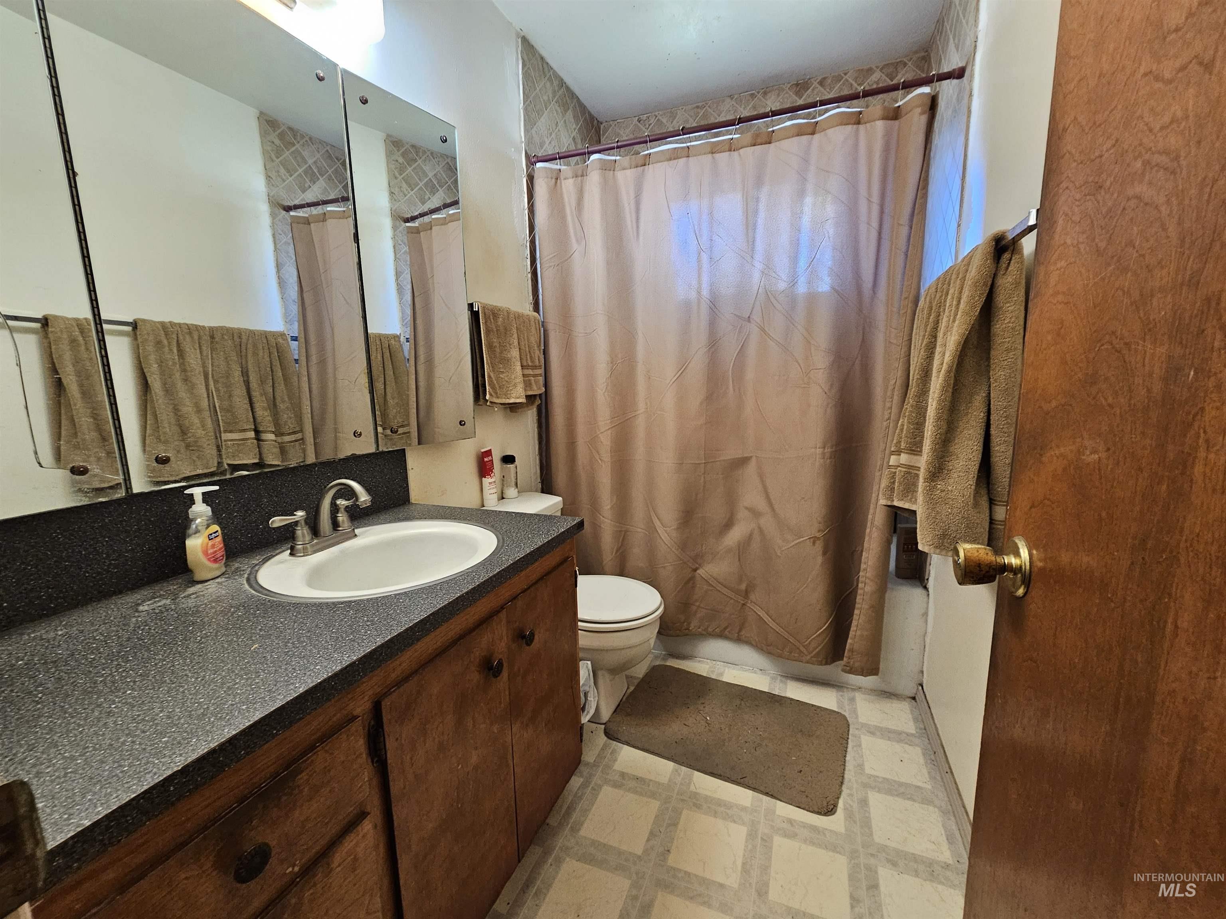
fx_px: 460
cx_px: 613
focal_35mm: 13
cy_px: 460
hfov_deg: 106.2
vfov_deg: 89.9
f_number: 2.2
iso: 320
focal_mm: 2.2
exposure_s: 1/40
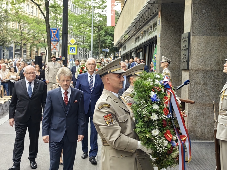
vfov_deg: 26.5
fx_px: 361
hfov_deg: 34.9
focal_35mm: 55
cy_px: 85
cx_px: 114
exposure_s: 1/491
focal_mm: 5.75
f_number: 2
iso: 80
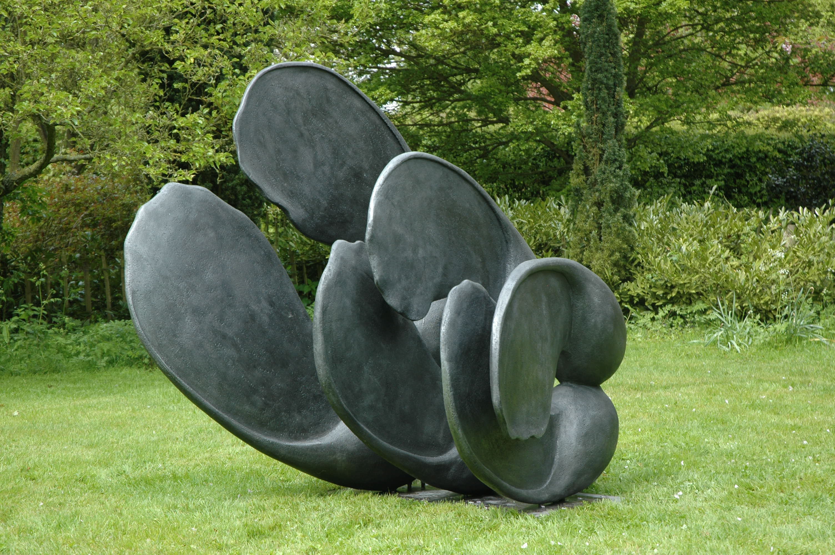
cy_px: 278
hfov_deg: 24.2
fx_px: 1947
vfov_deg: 16.2
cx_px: 418
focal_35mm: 84
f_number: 5.6
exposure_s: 1/125
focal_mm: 56
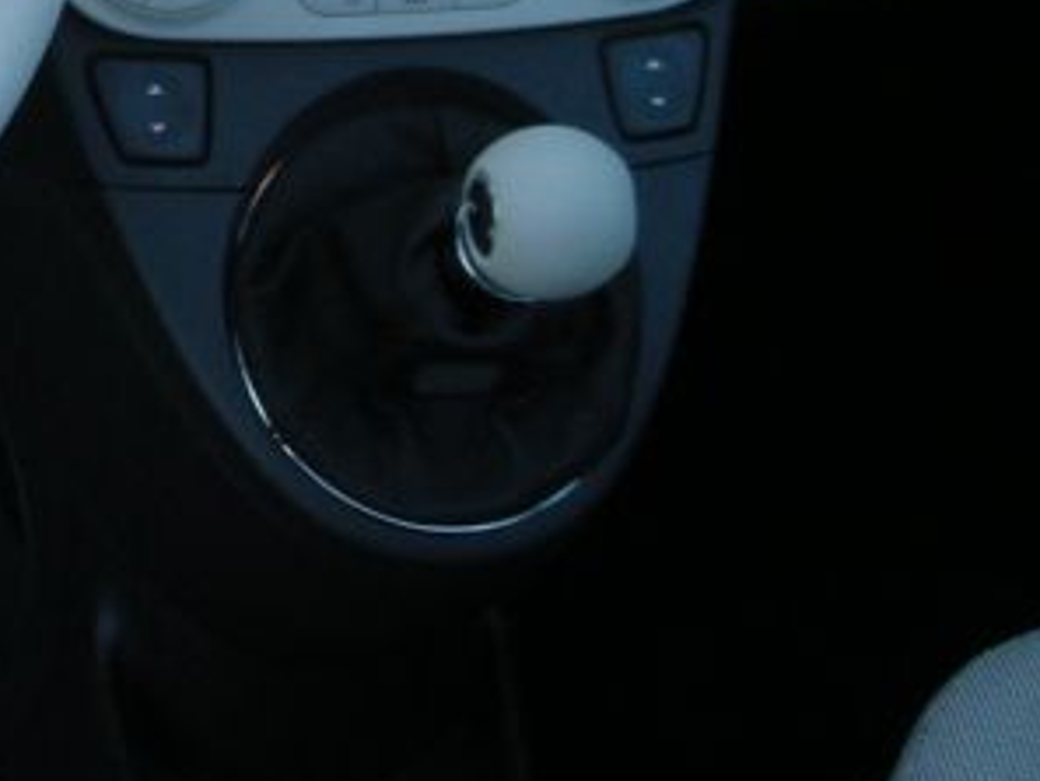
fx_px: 3186
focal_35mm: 106
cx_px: -399
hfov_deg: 17.2
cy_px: -264
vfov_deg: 13.4
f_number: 2.8
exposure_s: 1/59.8
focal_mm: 5.7
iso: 179
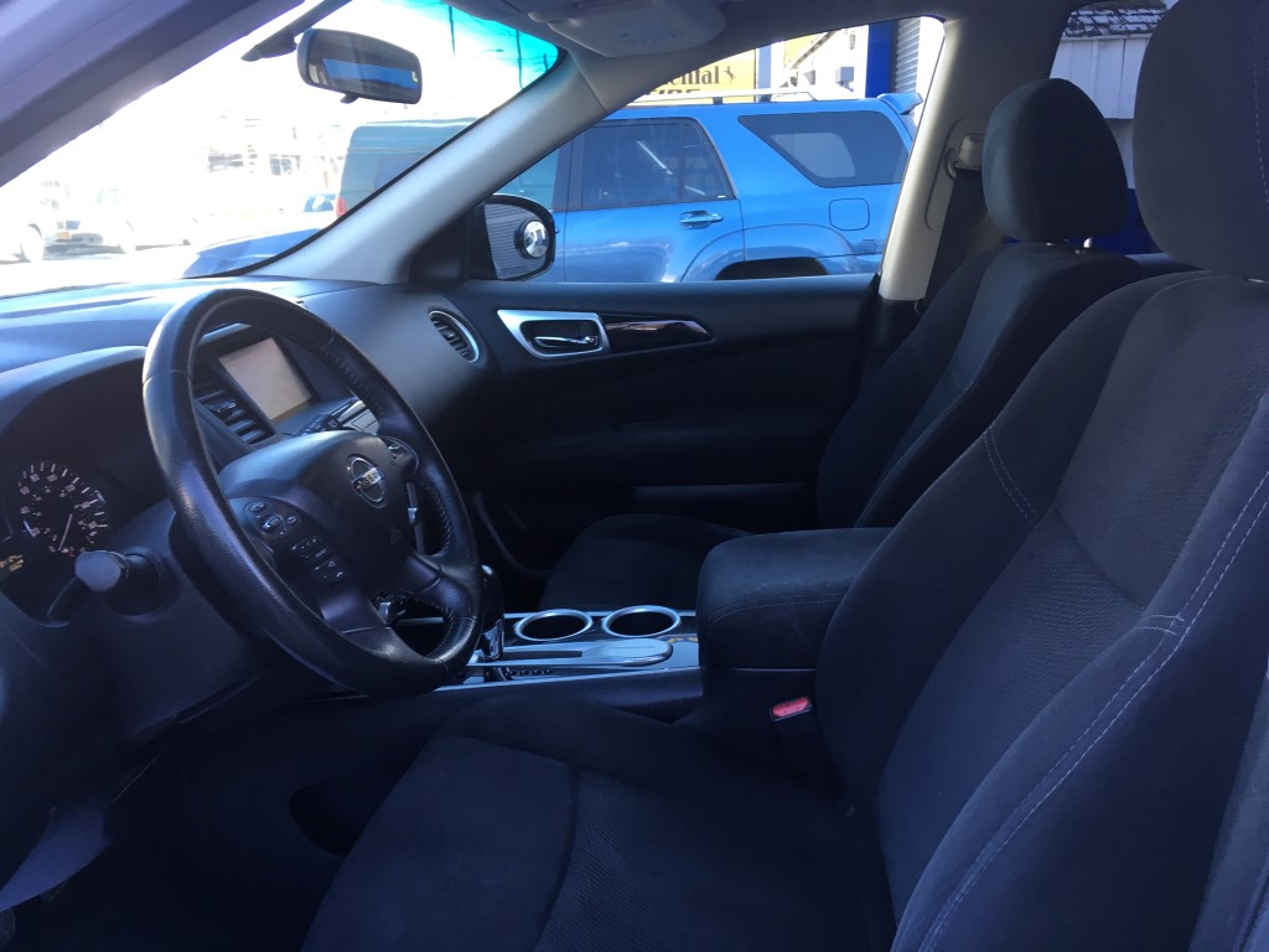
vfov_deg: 48.2
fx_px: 1063
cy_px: 476
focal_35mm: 29
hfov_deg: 61.7
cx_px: 634
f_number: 2.2
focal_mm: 4.15
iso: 25
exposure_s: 1/40
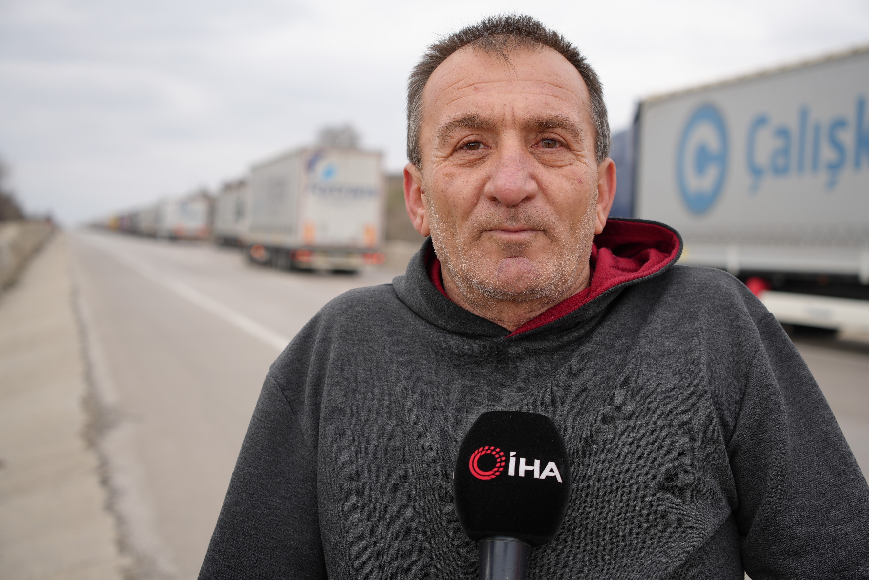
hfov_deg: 38.9
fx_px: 1231
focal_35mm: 51
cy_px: 287
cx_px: 442
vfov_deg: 26.5
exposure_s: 1/250
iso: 100
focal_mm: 50
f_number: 4.5
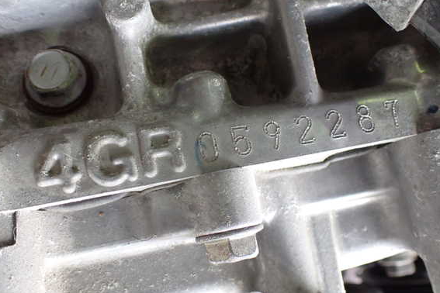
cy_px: 142
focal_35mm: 33
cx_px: 216
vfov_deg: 40.0
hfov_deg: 57.2
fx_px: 403
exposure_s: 1/100
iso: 800
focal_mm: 5.4
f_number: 2.3
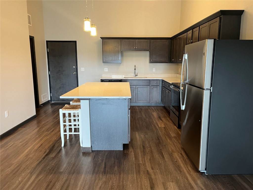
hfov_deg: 67.3
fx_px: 190
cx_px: 126
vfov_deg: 53.1
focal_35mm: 26
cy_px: 95
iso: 200
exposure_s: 1/60
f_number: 1.6
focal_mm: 5.1
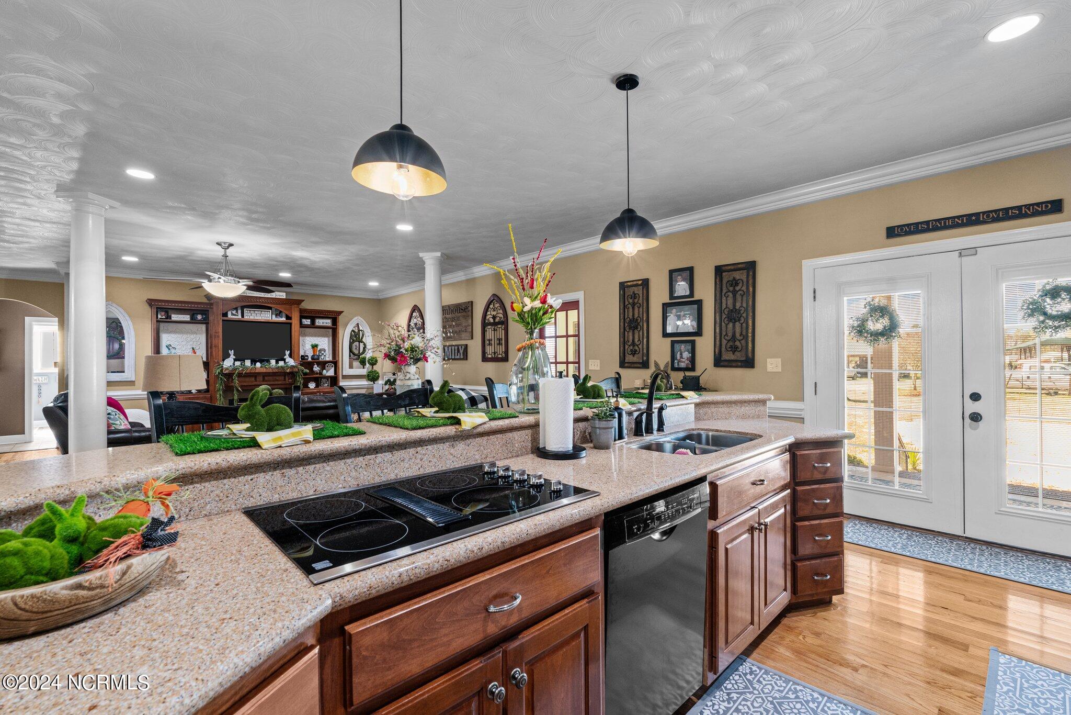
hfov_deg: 96.7
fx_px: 476
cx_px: 536
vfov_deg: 73.8
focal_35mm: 16
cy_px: 358
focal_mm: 16
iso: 400
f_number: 8
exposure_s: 1/2
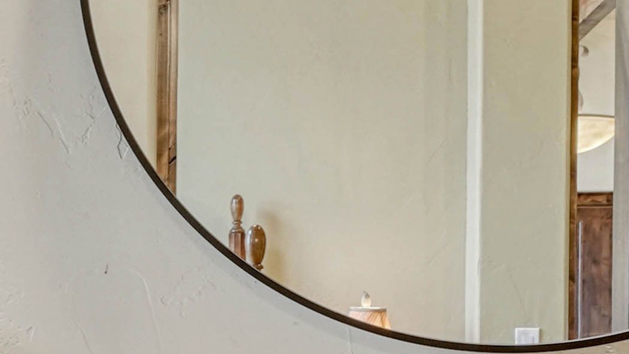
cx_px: -196
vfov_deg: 12.7
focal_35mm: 95
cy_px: 335
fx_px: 1581
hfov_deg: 20.5
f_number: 8
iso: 400
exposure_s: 1/1.67
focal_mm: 15.8
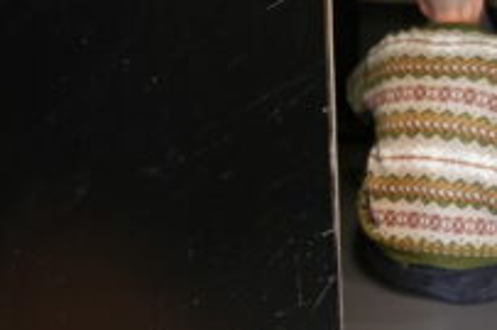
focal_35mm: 71
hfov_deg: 27.4
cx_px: 453
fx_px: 979
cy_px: -103
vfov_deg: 17.9
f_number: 2.8
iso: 1250
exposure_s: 1/30
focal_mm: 24
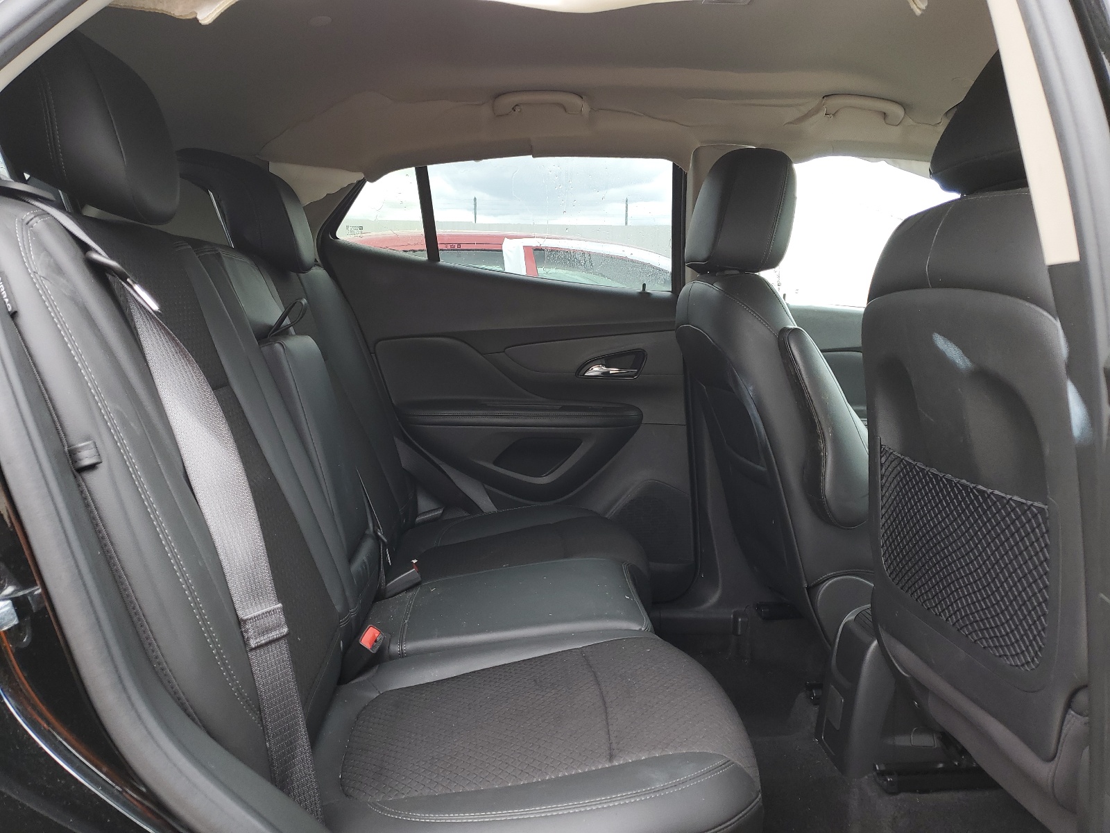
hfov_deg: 67.3
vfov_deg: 53.1
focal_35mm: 26
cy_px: 416
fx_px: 834
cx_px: 555
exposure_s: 1/145
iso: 50
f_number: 1.5
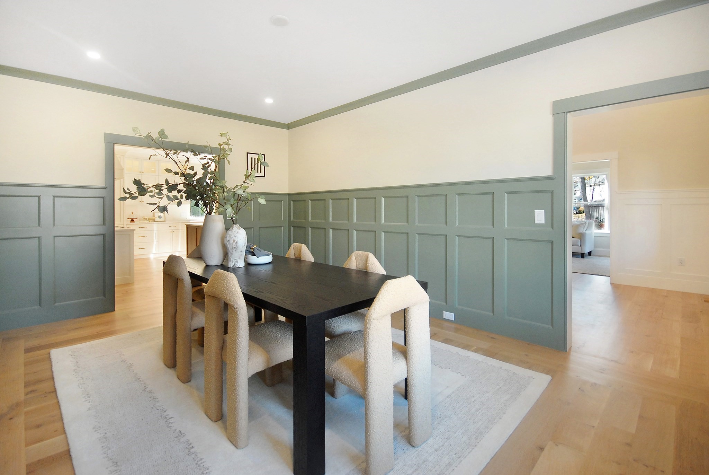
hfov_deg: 100.3
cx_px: 354
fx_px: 296
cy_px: 238
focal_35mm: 15
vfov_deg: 77.5
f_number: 5.6
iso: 500
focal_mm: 10
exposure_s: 1/60
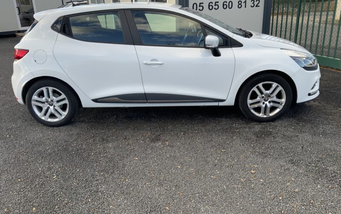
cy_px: 98
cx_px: 170
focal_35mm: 31
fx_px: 288
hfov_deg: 61.2
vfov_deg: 40.6
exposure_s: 1/355
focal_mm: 3
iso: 16
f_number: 1.8
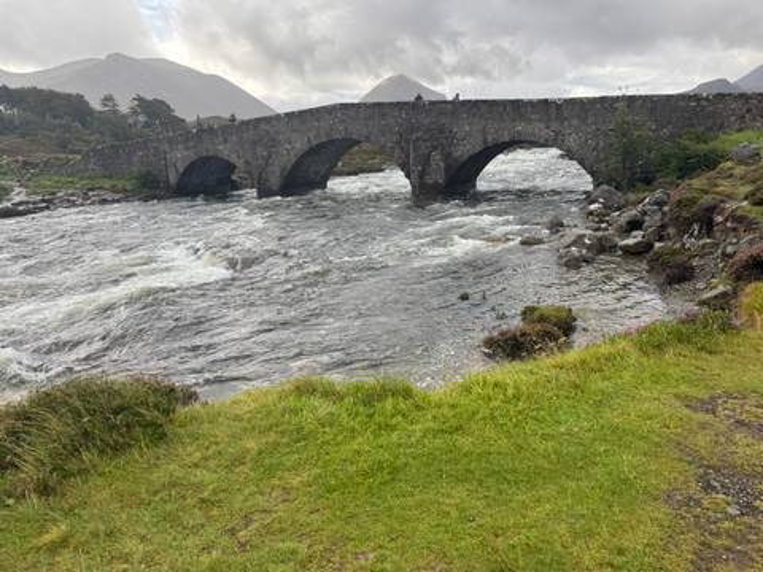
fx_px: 529
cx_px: 382
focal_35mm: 24
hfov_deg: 71.6
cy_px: 286
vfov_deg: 56.8
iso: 80
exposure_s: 1/888
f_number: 1.78
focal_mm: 6.76
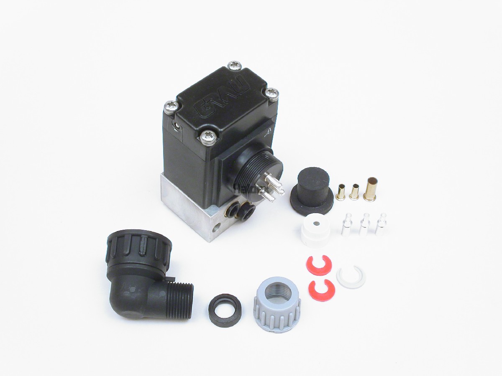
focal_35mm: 50
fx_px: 725
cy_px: 188
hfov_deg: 38.2
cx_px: 251
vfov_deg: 29.1
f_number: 6.7
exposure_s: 1.5
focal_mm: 10.3
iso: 100
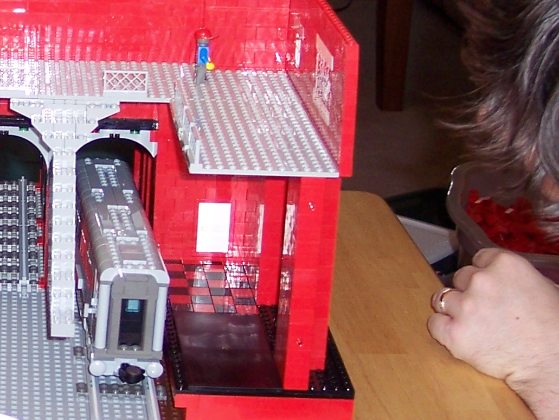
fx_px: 1745
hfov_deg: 17.1
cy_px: 141
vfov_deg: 13.7
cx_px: -171
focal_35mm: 108
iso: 100
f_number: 2.8
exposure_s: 1/60
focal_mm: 8
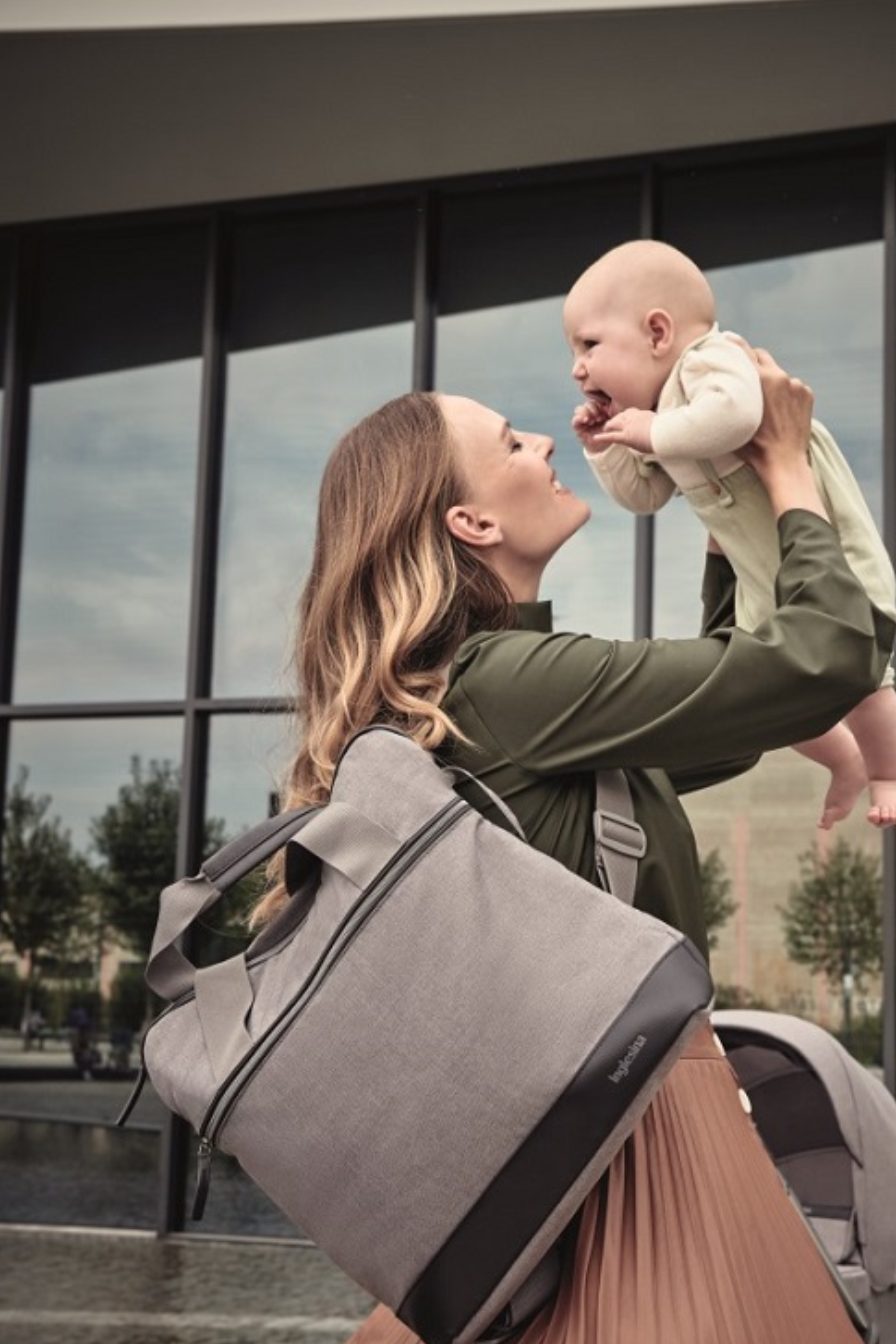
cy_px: 775
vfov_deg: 38.1
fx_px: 1940
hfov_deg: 25.9
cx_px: 552
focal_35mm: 52
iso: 500
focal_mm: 42
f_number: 8
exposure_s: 1/500
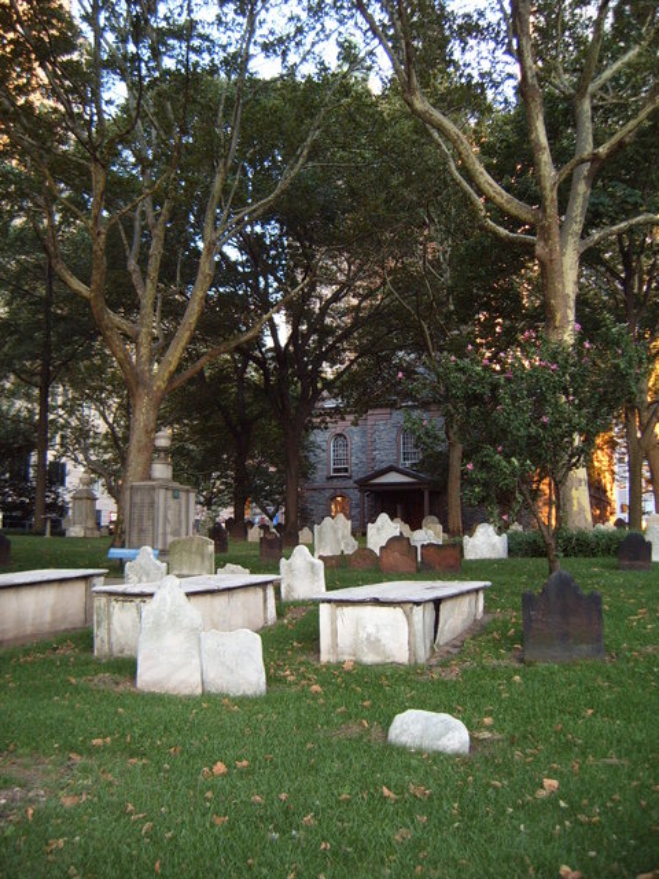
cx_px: 330
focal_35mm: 37
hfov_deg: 38.7
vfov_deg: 50.1
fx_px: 939
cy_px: 440
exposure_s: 1/60
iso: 141
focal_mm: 6.2
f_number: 2.9
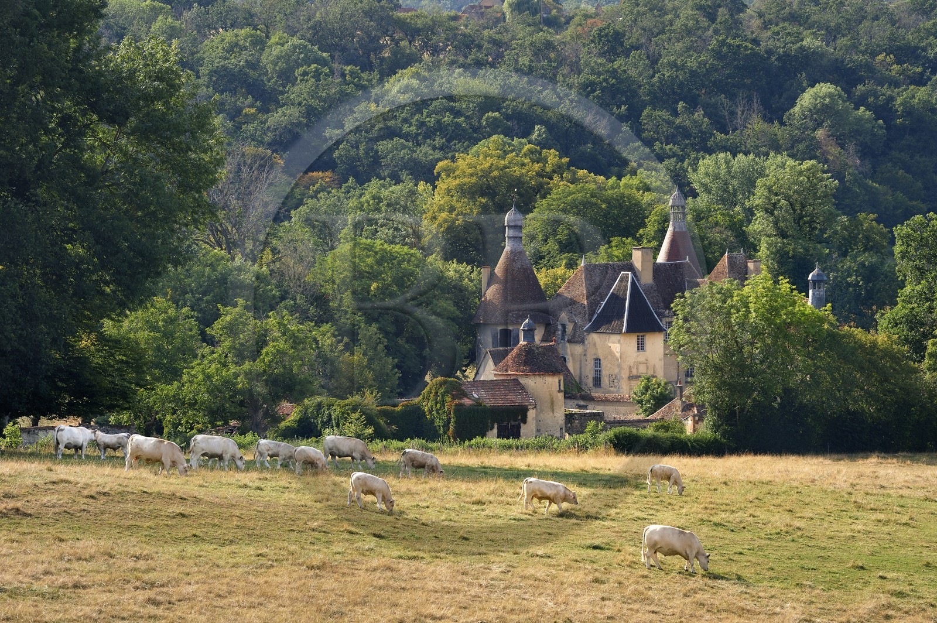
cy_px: 312
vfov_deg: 7.2
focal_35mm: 190
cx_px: 468
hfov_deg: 10.8
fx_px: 4941
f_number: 11
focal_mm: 190
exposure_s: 1/250
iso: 250
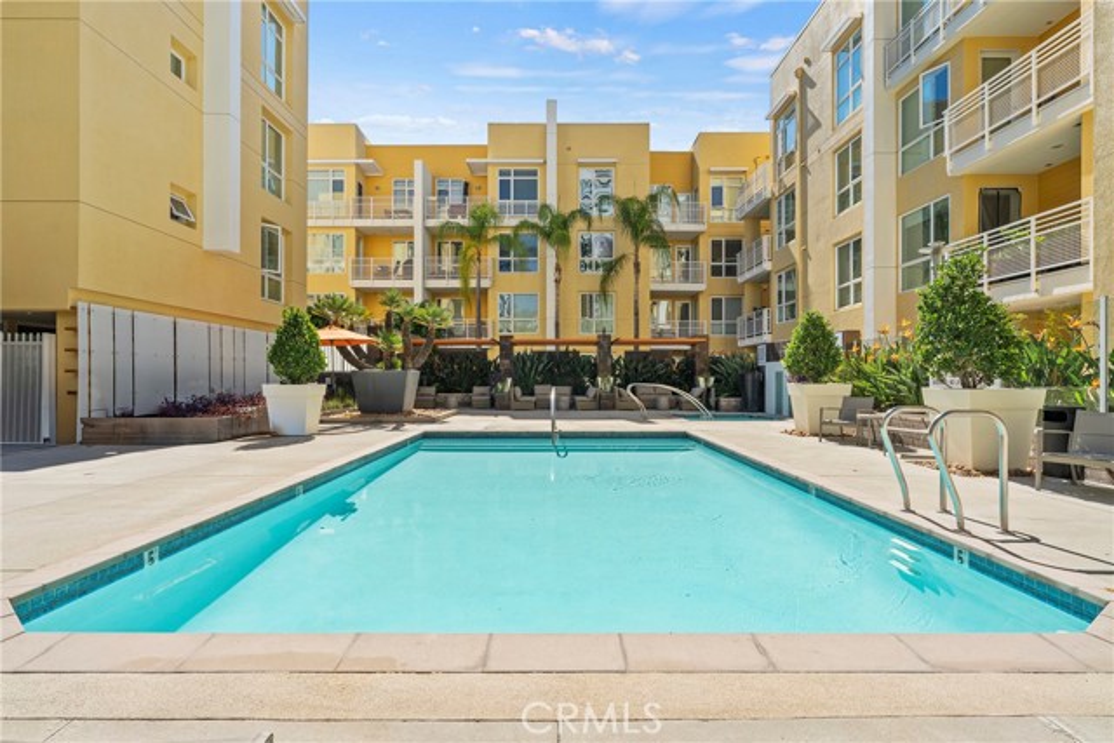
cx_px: 557
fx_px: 619
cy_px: 372
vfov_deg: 62.0
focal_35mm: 20
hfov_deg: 84.0
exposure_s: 1/8
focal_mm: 20
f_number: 9.5
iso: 80
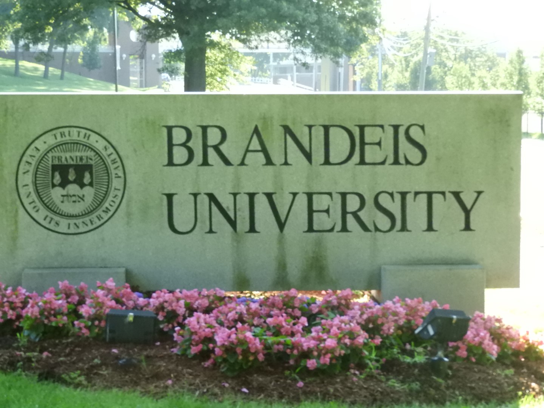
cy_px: 204
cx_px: 272
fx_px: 1650
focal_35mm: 105
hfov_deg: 18.7
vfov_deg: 14.1
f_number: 4.8
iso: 1600
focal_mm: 18.8
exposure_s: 1/800
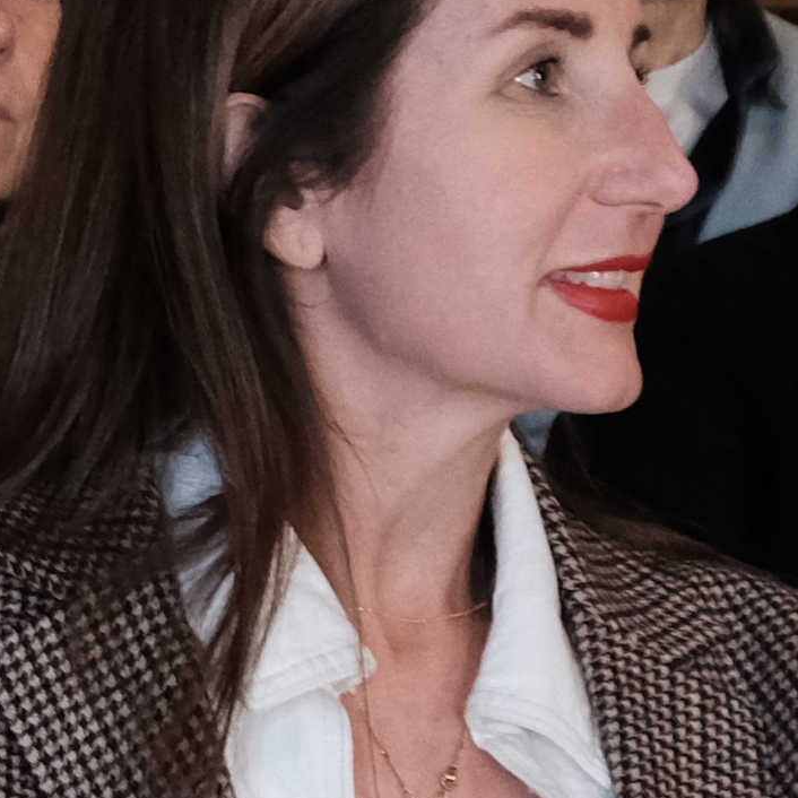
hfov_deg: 7.4
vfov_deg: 7.6
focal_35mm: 231
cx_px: -558
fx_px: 6025
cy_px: 46
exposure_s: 1/34
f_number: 5
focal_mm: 21.4
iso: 1600
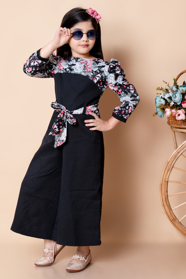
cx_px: 93
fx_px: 542
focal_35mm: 70
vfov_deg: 28.8
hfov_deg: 19.5
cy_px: 140
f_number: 11
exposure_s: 1/160
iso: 250
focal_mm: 70
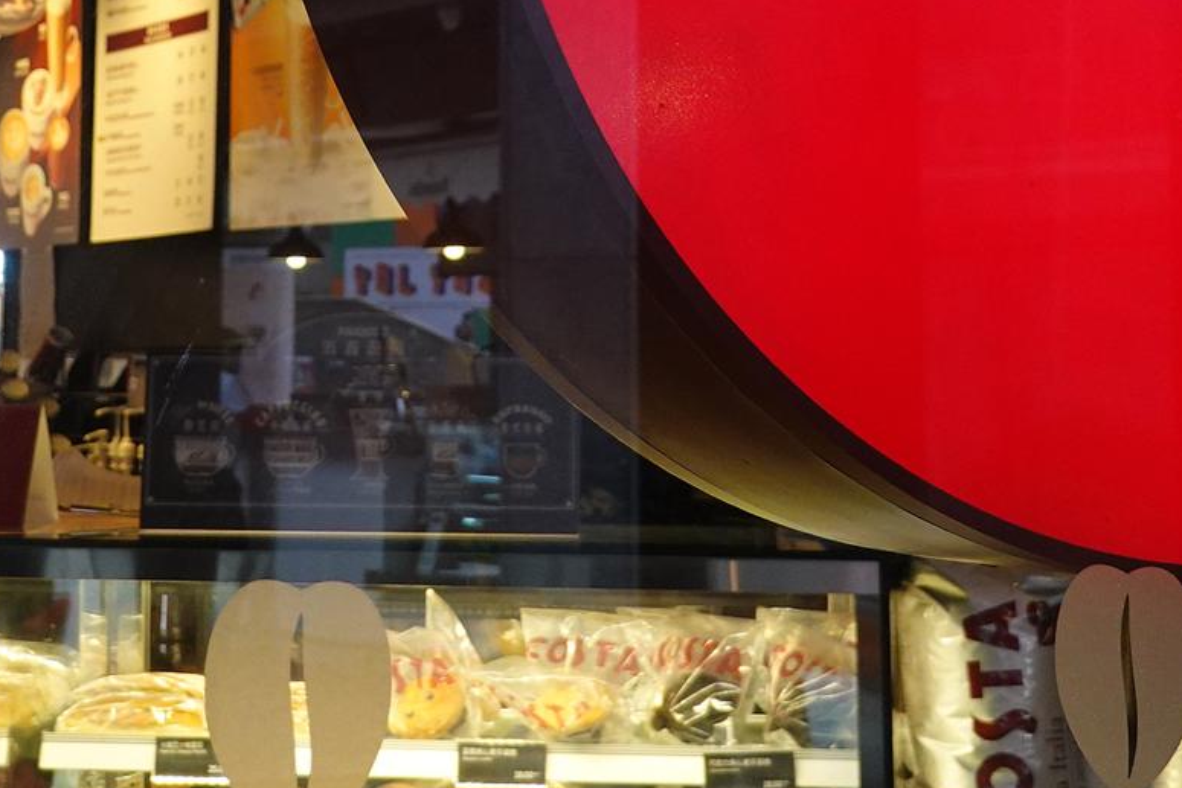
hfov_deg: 19.7
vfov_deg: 12.9
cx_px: 349
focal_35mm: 103
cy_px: -207
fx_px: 3382
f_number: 3.5
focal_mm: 14.4
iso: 500
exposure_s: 1/40
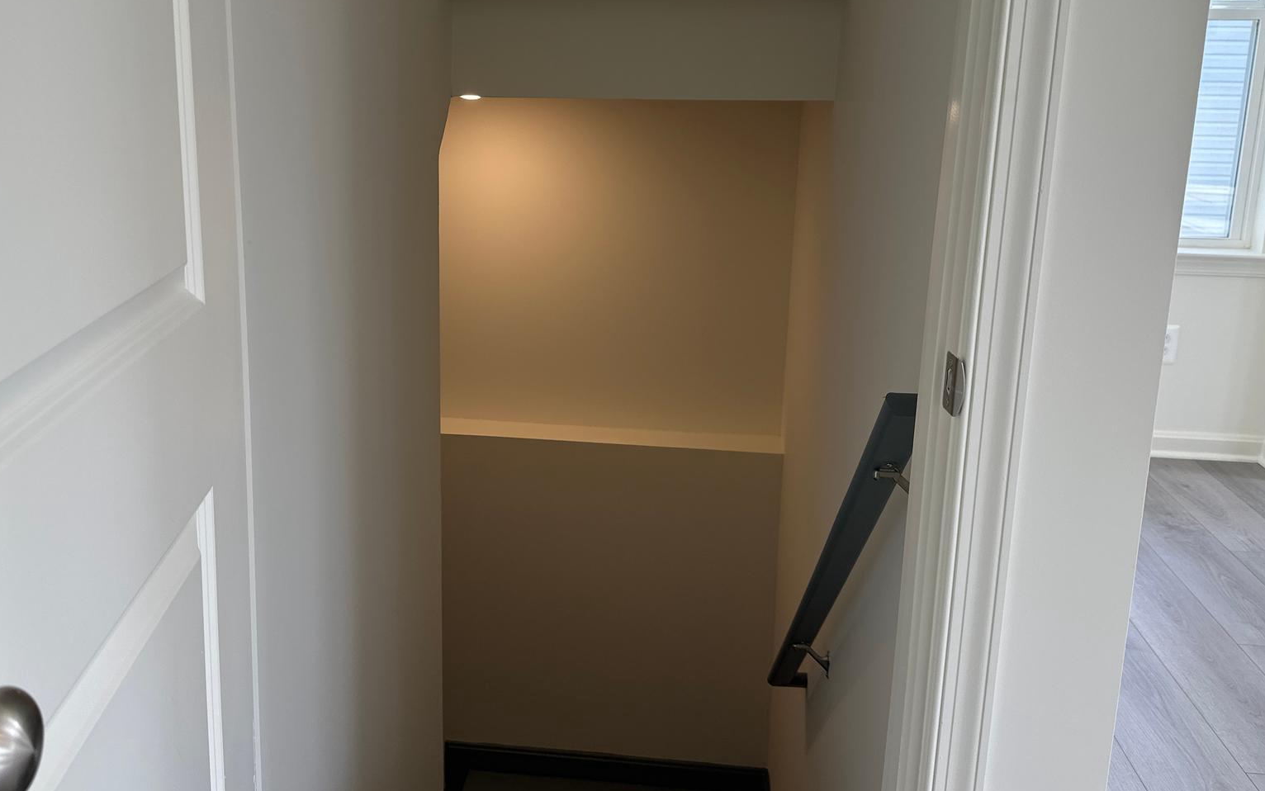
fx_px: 1172
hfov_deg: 56.5
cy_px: 320
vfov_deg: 37.2
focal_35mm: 34
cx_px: 557
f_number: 1.78
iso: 64
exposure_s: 1/178
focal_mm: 6.86
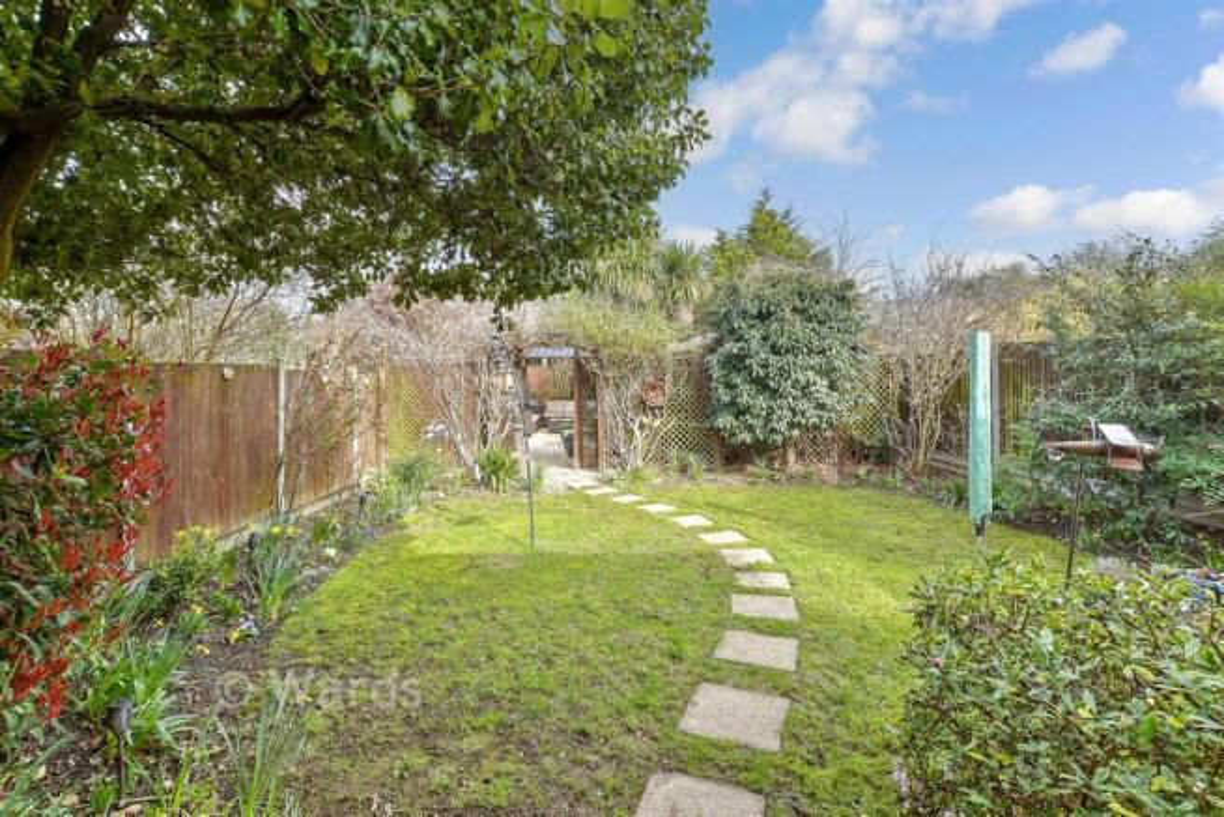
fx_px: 510
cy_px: 408
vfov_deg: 77.4
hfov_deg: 100.4
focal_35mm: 15
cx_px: 612
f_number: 8
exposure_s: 1/60
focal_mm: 10
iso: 160
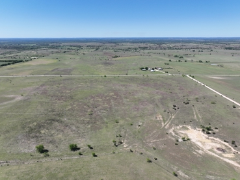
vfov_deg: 53.1
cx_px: 123
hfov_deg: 67.3
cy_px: 90
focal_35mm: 26
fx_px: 180
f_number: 3.2
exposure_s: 1/2000
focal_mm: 12.29
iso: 100
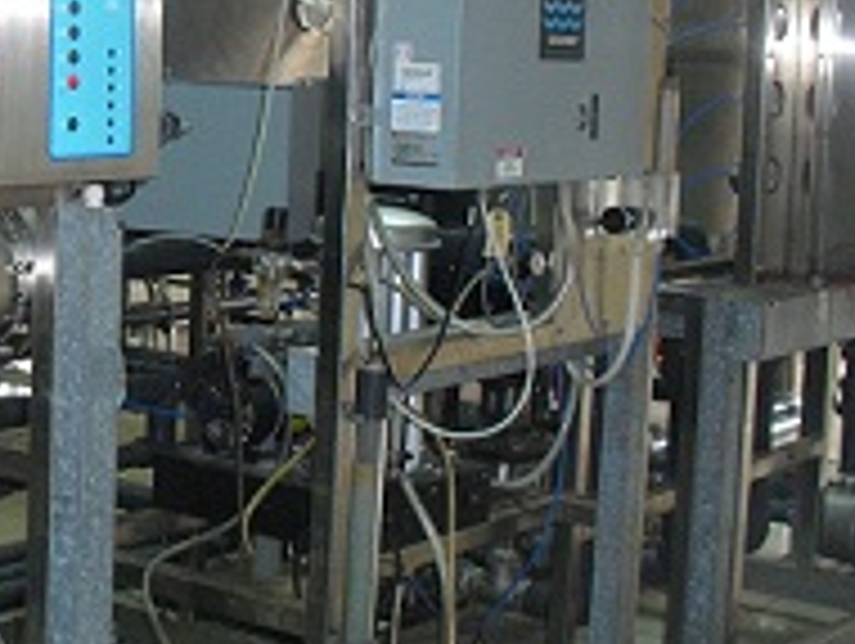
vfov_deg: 17.7
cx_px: 18
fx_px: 2053
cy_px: 187
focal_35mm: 83
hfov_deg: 22.7
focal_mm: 6.3
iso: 400
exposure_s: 1/60
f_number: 3.1
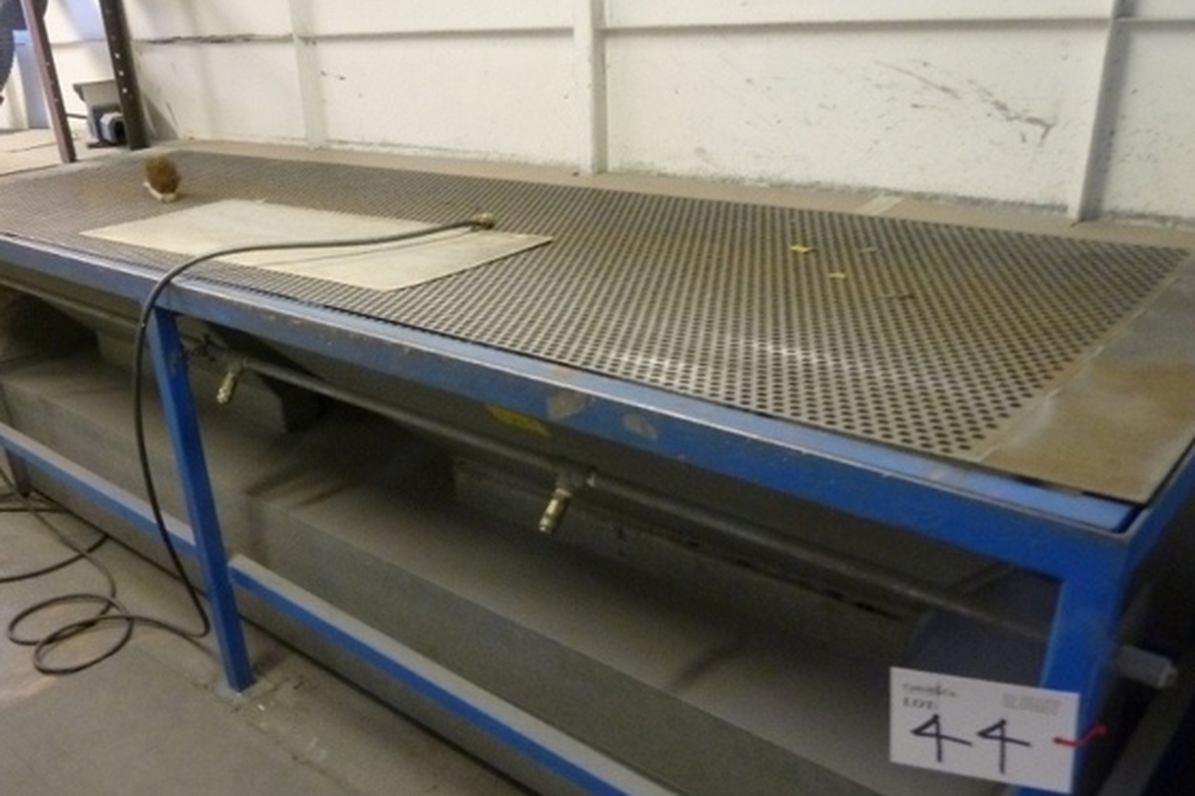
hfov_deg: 61.6
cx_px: 508
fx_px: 996
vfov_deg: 43.3
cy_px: 493
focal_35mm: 30
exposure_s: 1/5
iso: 400
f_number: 3.3
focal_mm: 4.1
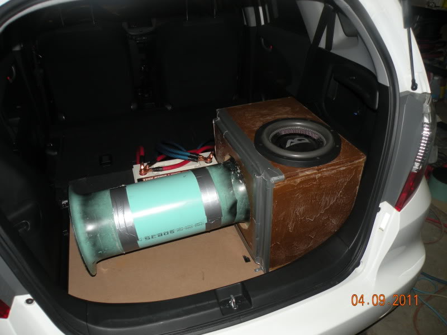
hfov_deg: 65.3
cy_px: 168
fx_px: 349
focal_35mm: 27
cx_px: 224
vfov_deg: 51.4
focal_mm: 4.7
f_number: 2.8
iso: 64
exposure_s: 1/60
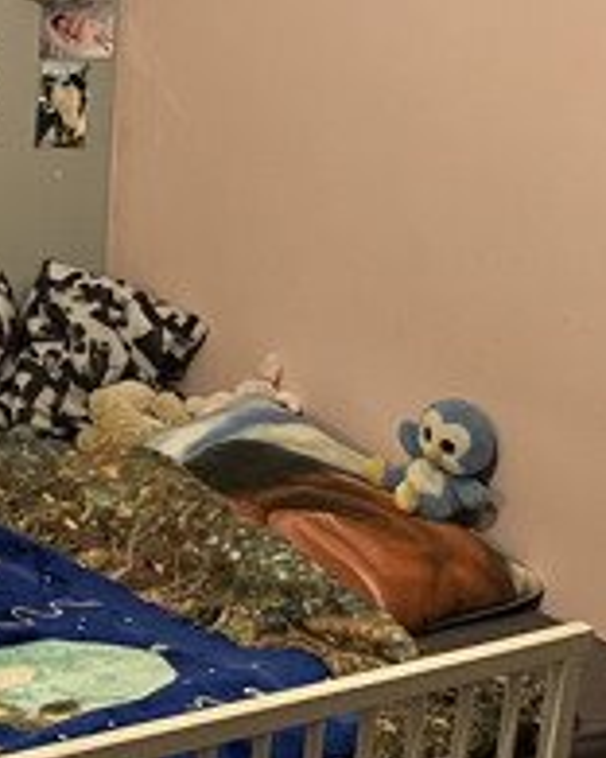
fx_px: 2332
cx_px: -27
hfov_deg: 14.5
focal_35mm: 104
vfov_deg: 18.2
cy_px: 74
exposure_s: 1/44
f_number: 1.6
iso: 500
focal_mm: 5.1
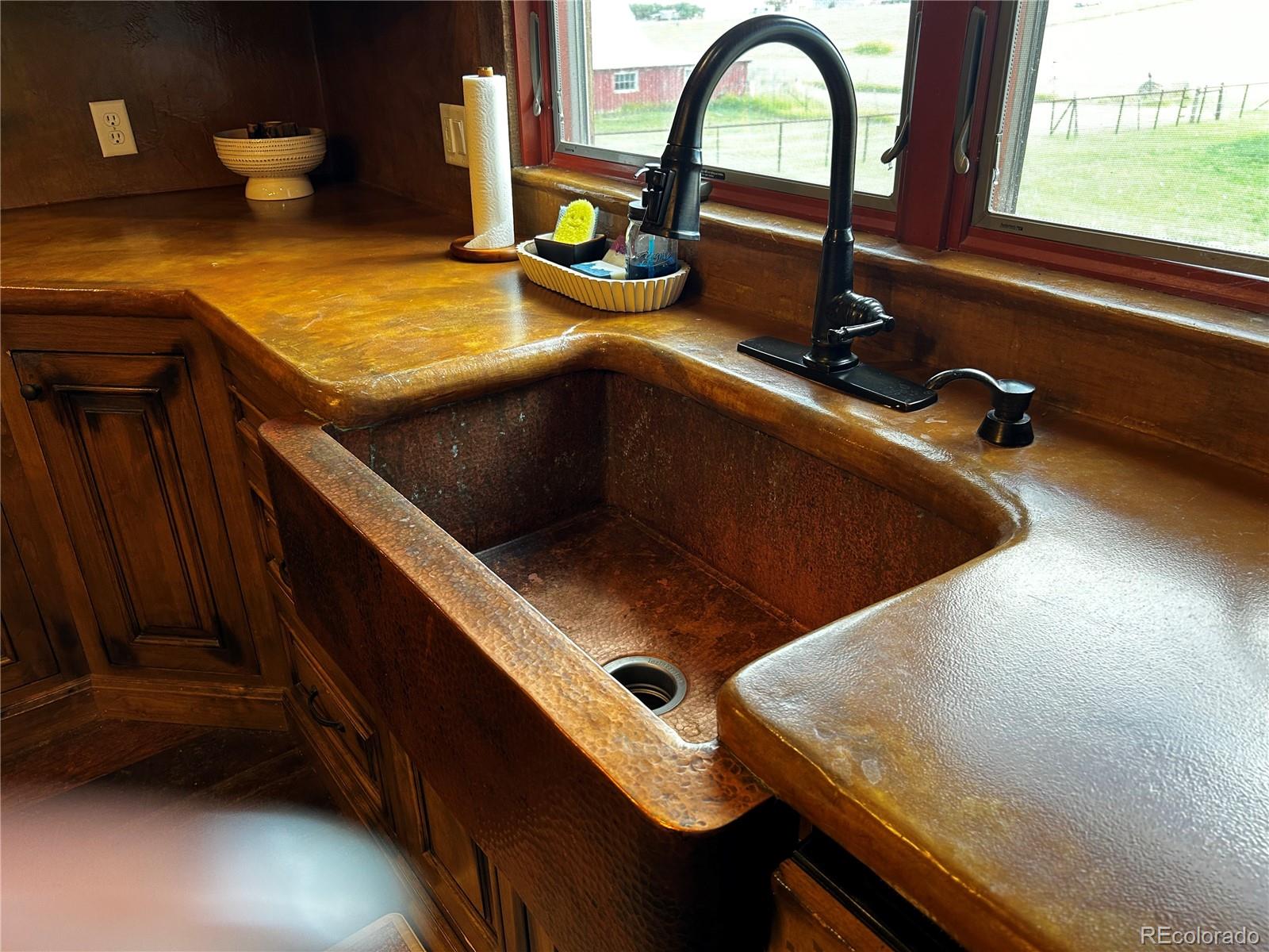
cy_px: 476
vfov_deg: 53.1
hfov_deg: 67.3
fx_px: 953
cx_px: 634
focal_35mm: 26
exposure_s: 1/60
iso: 100
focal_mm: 5.7
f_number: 1.5
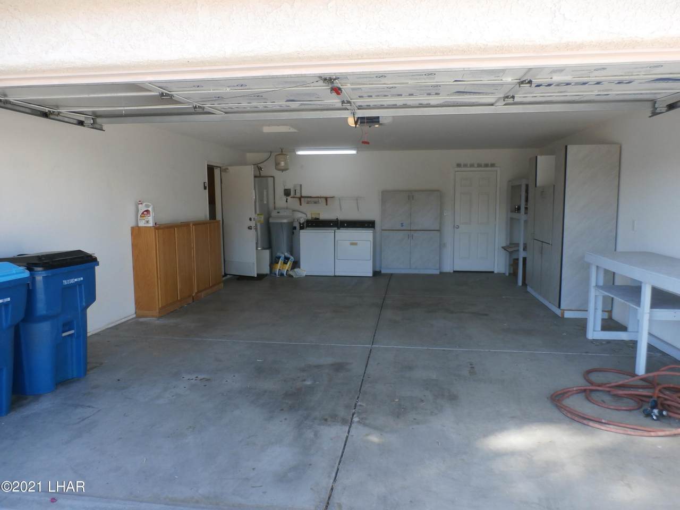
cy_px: 255
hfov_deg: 69.4
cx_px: 340
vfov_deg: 54.9
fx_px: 491
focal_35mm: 25
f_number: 3
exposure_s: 1/160
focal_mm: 4.5
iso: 100
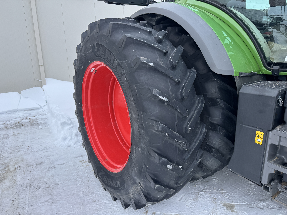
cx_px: 144
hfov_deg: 71.6
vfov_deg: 56.8
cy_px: 108
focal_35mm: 24
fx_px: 199
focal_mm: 6.76
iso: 80
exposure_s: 1/842
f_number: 1.78
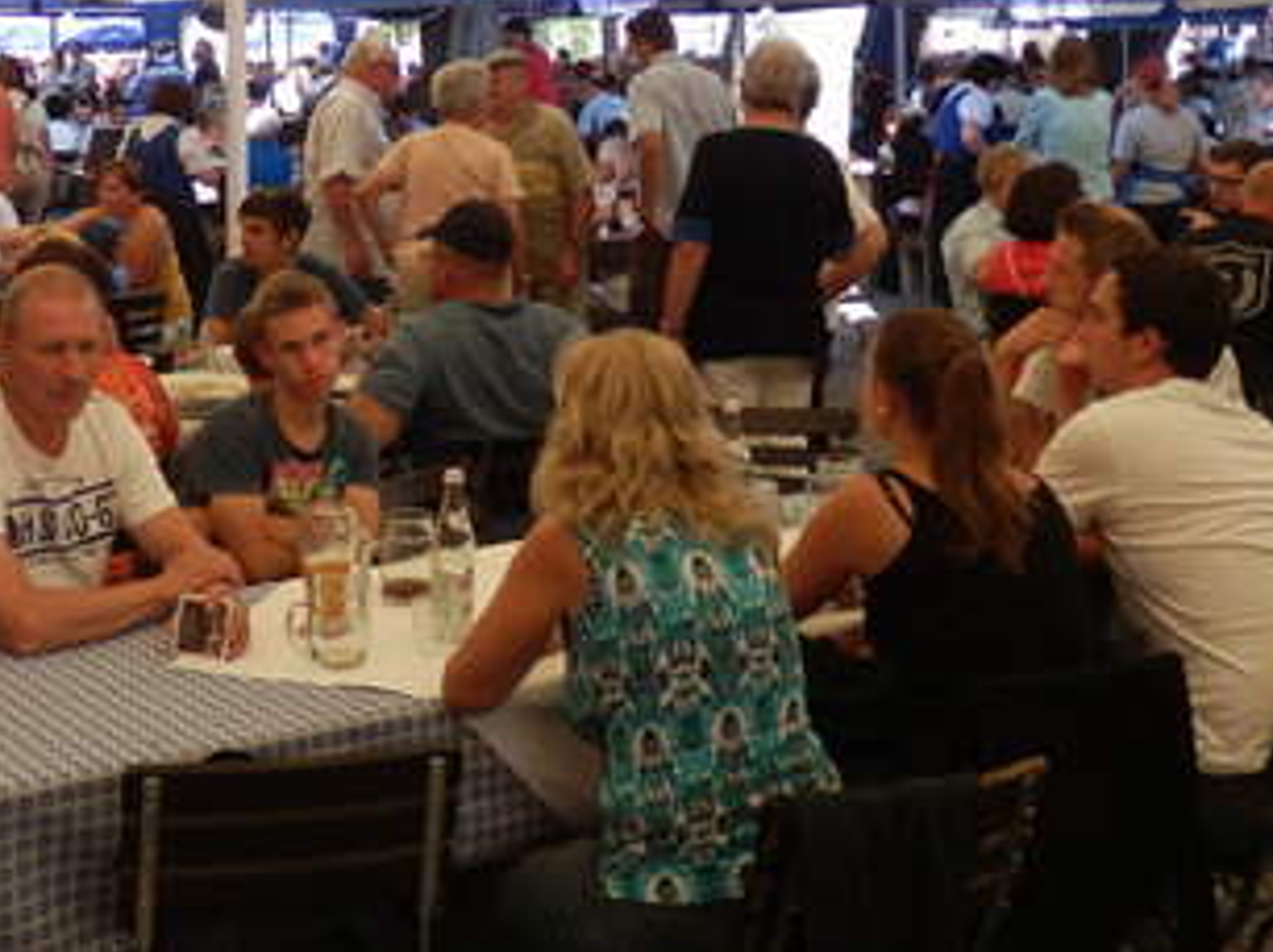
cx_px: 437
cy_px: 118
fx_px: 1948
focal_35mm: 53
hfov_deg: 35.9
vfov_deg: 26.7
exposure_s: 1/125
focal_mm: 5.5
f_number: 3.3
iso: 80
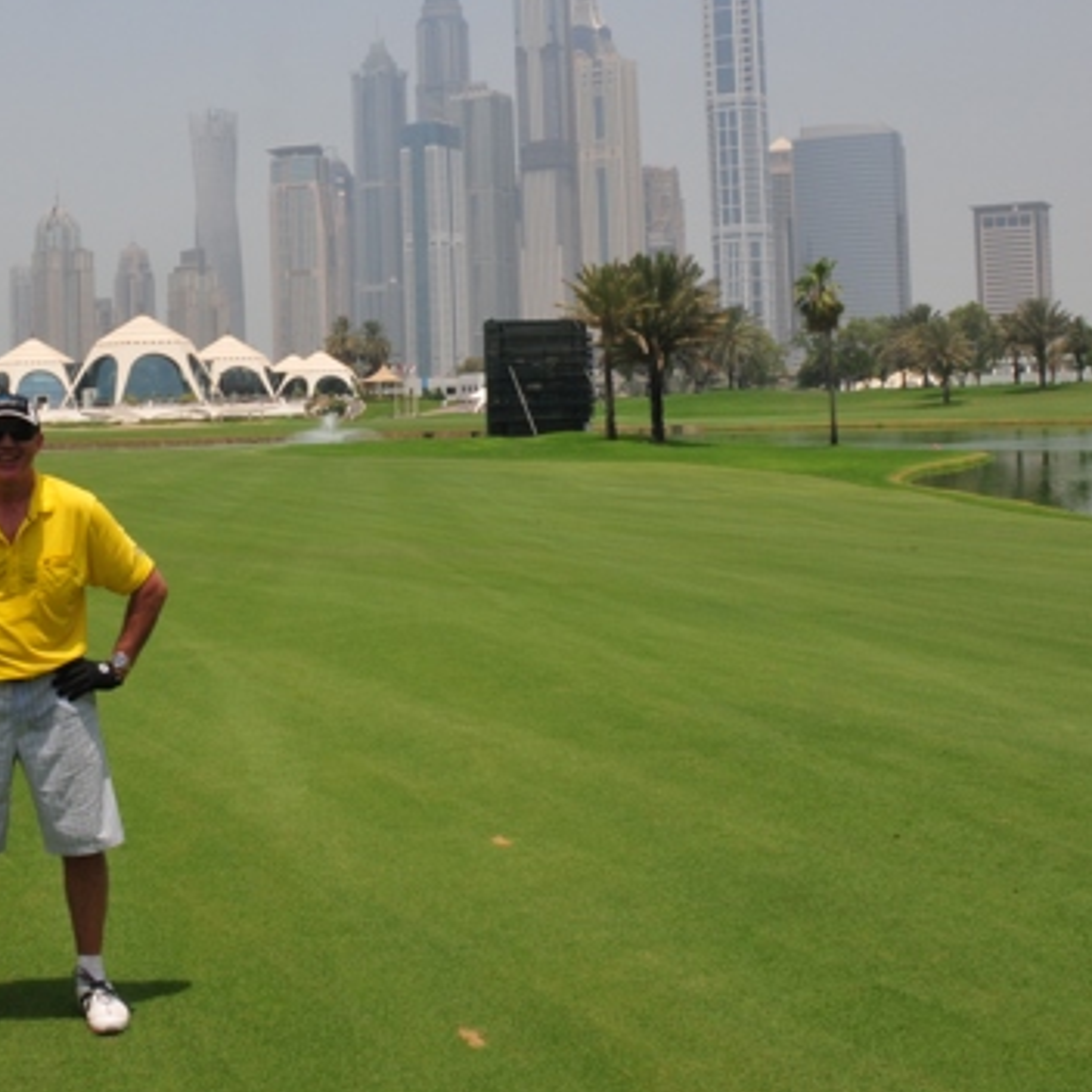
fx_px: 1749
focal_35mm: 49
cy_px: 338
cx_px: 347
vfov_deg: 34.3
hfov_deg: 34.3
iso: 400
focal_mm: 18
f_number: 22
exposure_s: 1/125
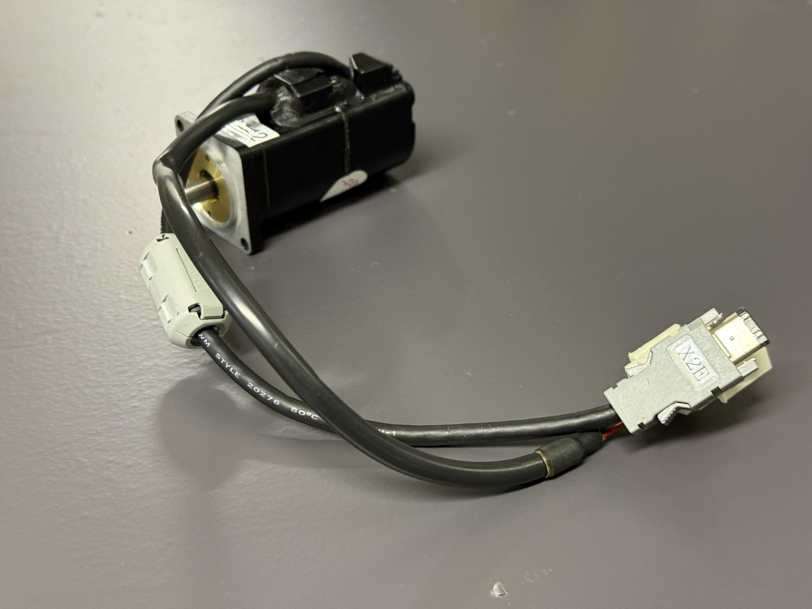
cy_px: 304
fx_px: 1126
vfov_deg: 30.3
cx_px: 406
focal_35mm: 48
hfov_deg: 39.7
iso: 320
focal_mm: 6.76
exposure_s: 1/33
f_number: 1.78
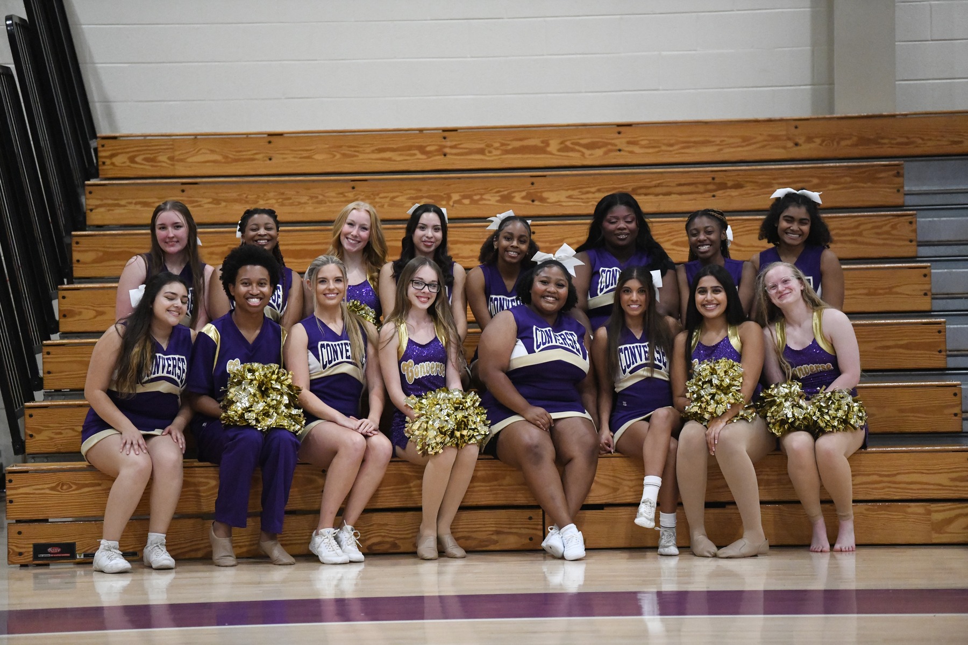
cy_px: 322
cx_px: 484
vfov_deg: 8.9
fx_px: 4167
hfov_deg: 13.2
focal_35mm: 155
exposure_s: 1/2000
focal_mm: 155
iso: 12800
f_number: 2.8
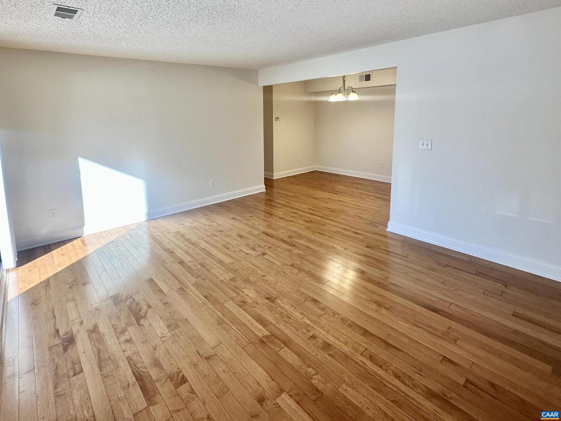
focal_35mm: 14
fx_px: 227
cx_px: 280
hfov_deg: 102.1
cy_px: 210
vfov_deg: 85.7
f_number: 2.2
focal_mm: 2.22
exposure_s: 1/120
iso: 80
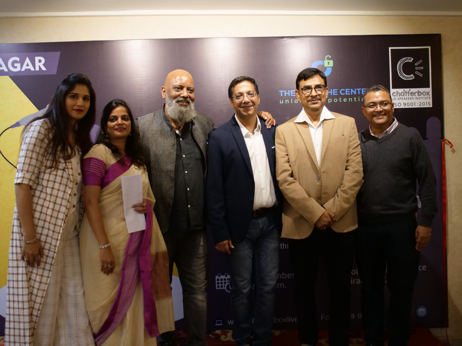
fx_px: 534
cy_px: 173
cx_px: 231
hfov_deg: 46.8
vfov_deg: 36.0
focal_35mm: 40
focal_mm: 20
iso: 2000
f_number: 4
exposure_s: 1/60
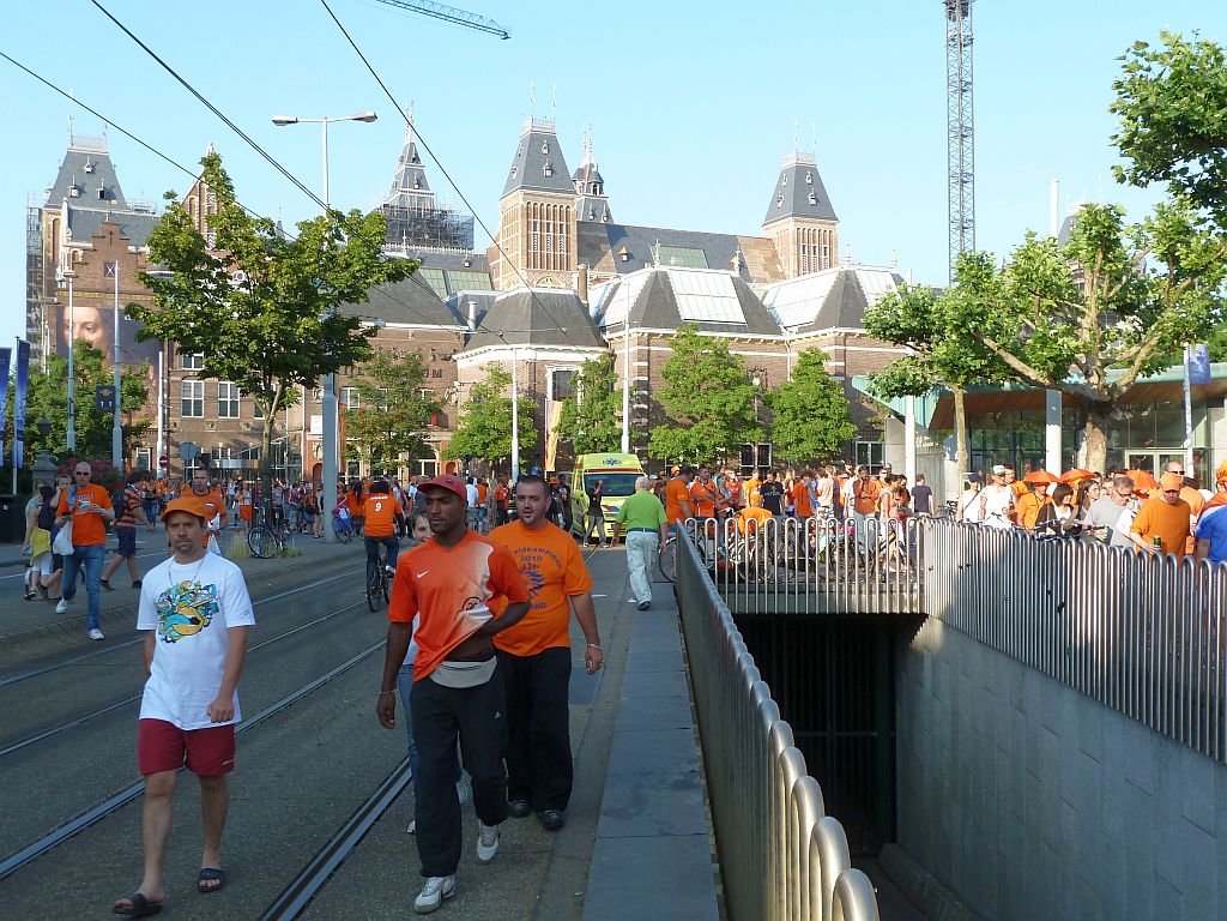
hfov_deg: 52.6
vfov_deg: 40.7
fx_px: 1241
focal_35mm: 35
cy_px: 460
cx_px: 614
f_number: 4
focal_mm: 5.7
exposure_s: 1/200
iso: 80
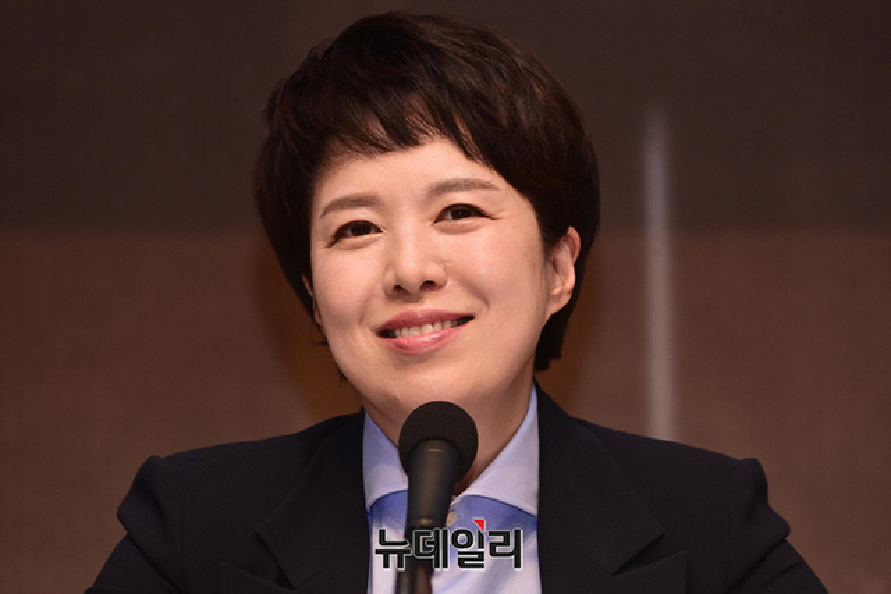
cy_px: 297
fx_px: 8169
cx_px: 446
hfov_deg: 6.2
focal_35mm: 330
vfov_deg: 4.2
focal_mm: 330
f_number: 5.6
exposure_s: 1/250
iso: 1600
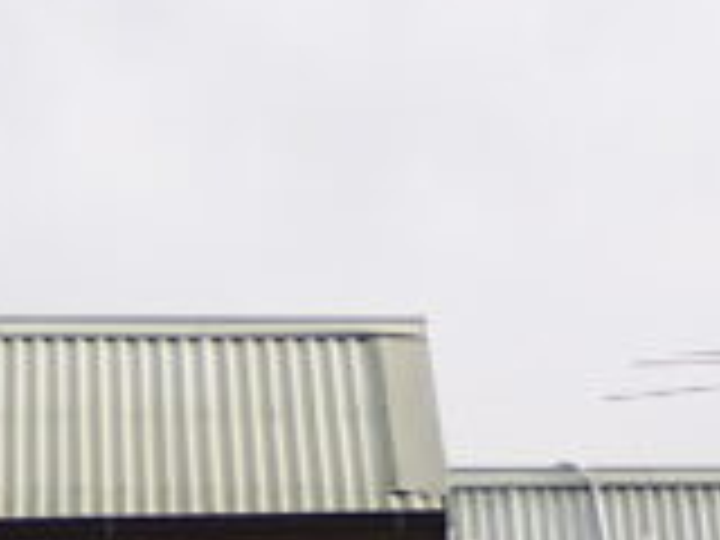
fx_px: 6240
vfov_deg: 4.9
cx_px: 81
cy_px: 1017
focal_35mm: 300
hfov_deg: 6.6
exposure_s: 1/250
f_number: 4.5
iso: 100
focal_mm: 8.4
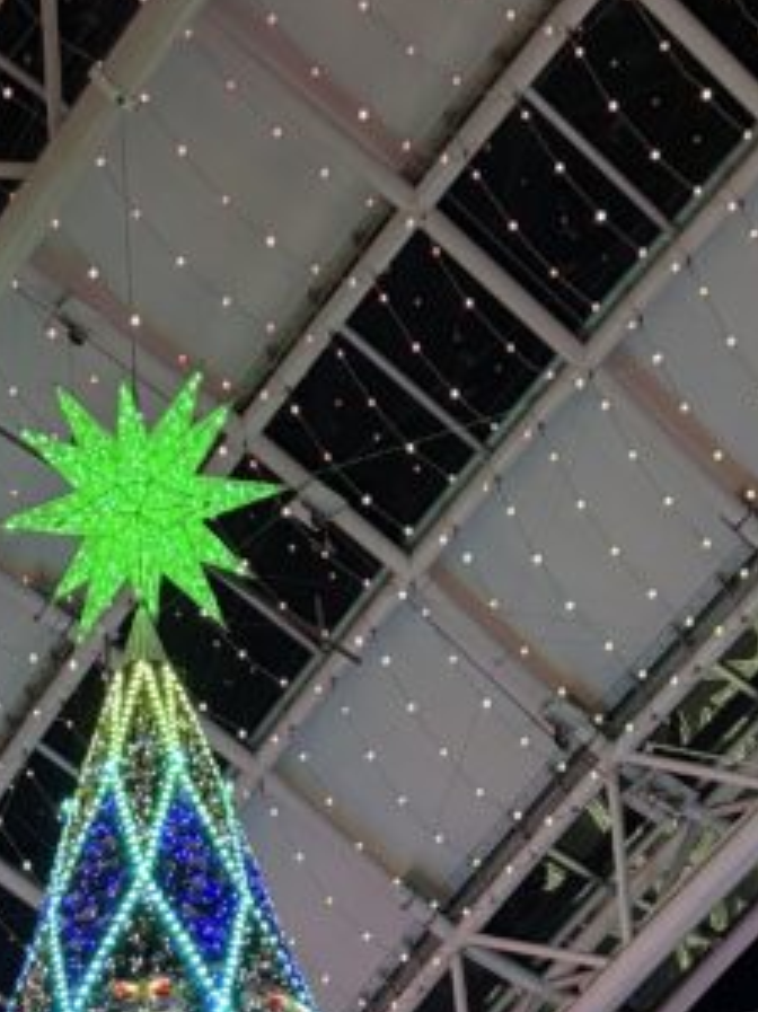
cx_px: 7
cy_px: 1438
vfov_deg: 19.6
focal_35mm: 89
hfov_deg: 16.3
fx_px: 2600
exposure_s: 1/60
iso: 160
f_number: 1.6
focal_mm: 5.96
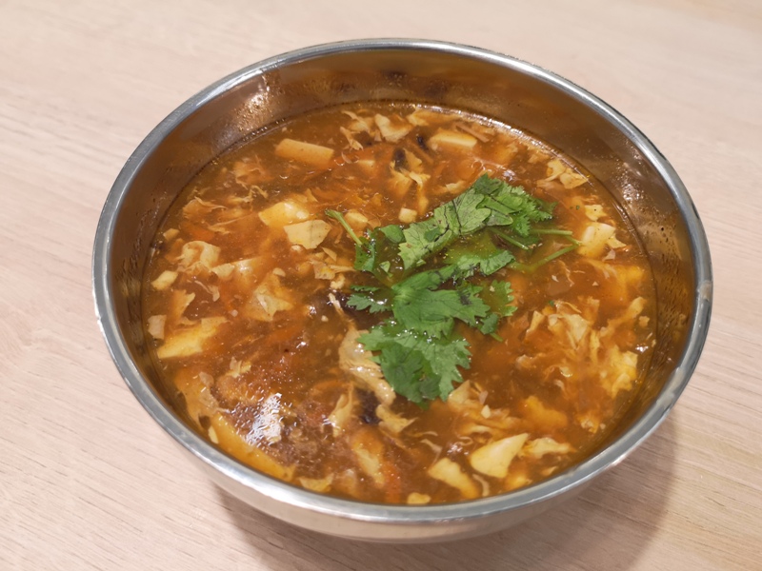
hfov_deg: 65.3
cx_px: 381
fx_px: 594
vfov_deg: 51.4
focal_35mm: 27
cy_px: 286
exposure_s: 1/60
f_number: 1.8
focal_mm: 3.95
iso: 125
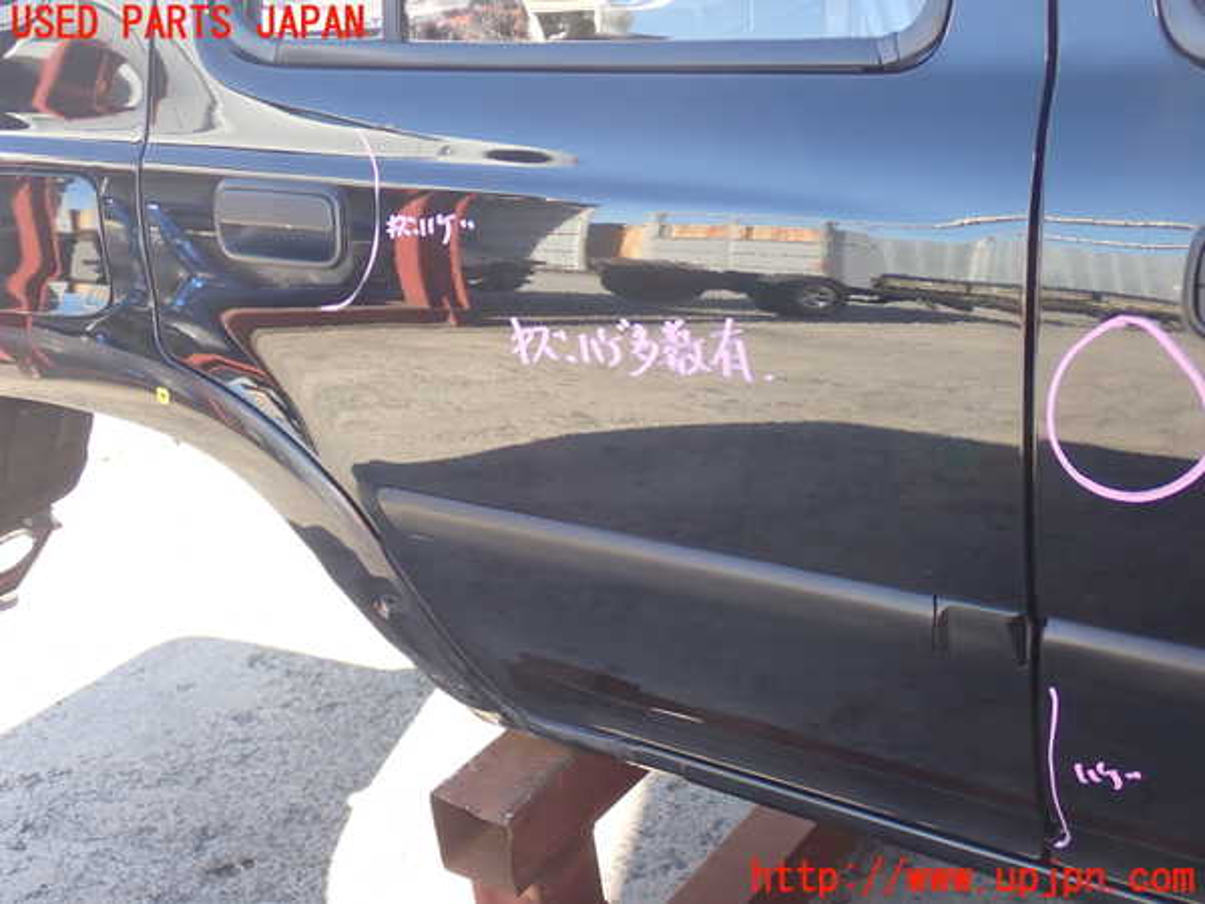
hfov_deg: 42.9
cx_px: 602
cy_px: 452
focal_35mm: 44
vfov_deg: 32.9
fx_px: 1532
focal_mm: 7.84
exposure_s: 1/80
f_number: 2.9
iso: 100
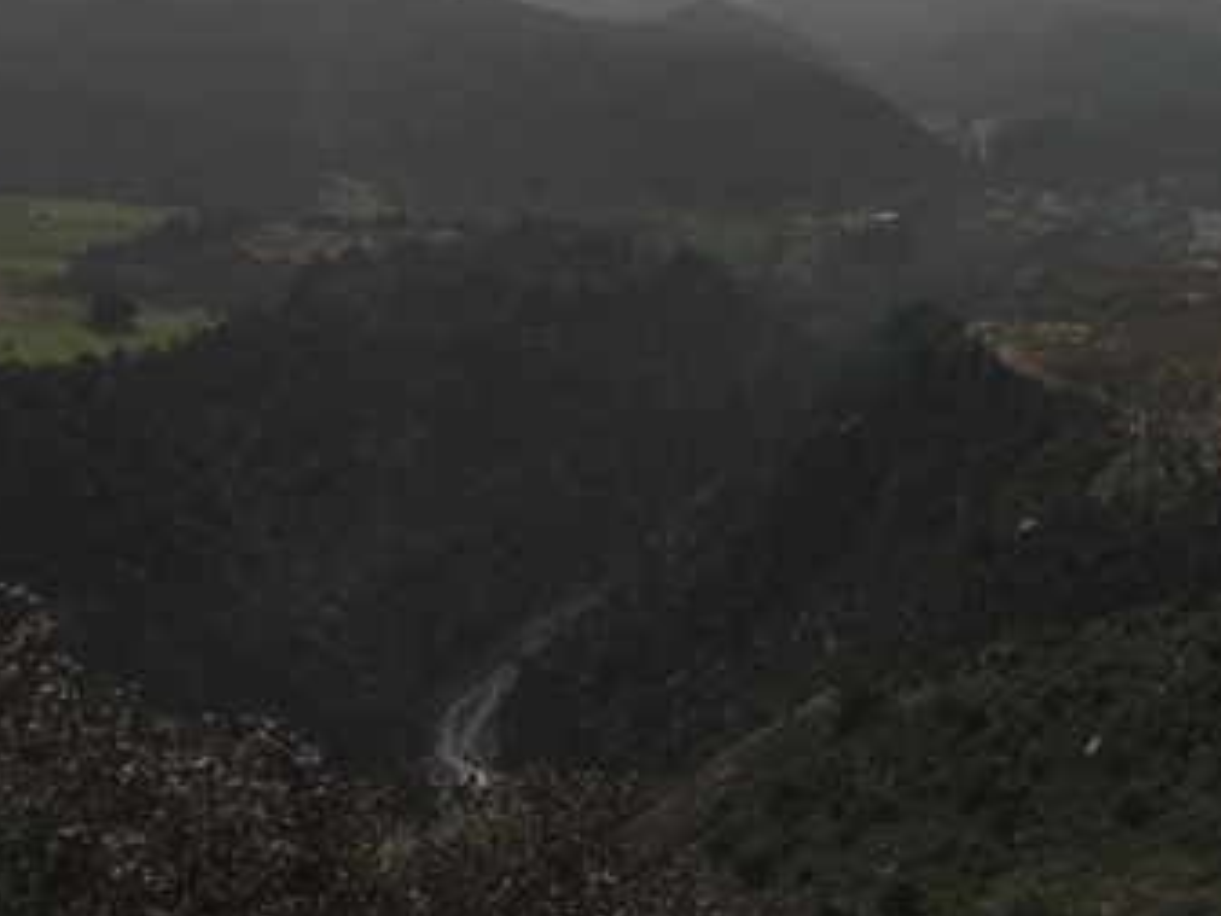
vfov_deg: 26.3
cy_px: 264
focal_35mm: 55
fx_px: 1941
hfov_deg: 34.1
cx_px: 928
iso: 25
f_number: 2.2
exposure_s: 1/3077
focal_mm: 4.15
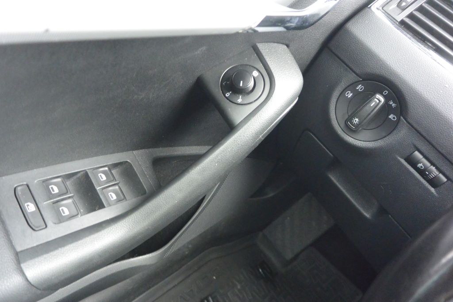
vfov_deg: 47.9
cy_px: 151
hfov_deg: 67.4
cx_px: 226
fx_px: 340
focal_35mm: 27
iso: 2200
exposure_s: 1/30
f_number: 3.5
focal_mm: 10
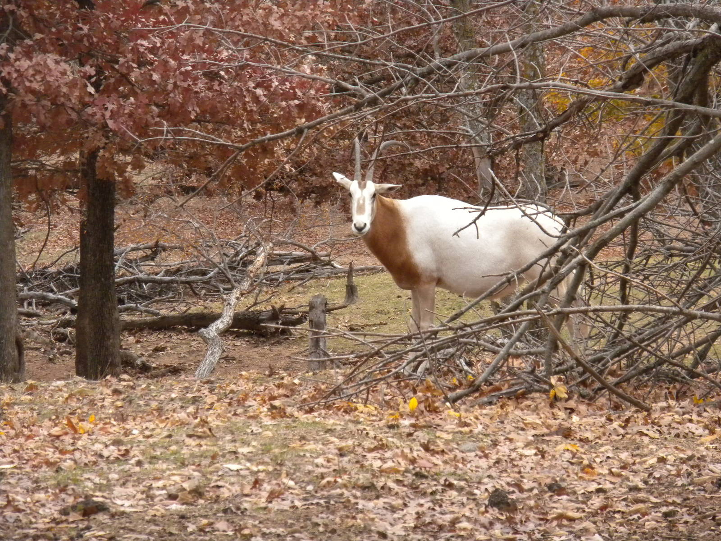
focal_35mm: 238
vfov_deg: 6.2
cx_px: 360
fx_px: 4957
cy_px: 270
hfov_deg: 8.3
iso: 400
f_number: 5.2
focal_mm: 42.1
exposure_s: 1/331
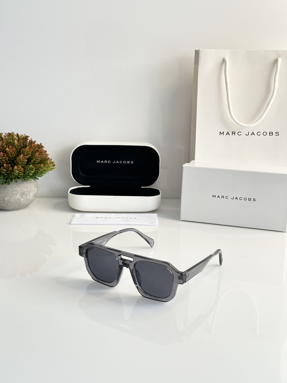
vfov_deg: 38.9
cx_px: 143
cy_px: 189
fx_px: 542
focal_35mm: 49
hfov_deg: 29.7
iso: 64
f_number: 1.78
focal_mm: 6.86
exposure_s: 1/50
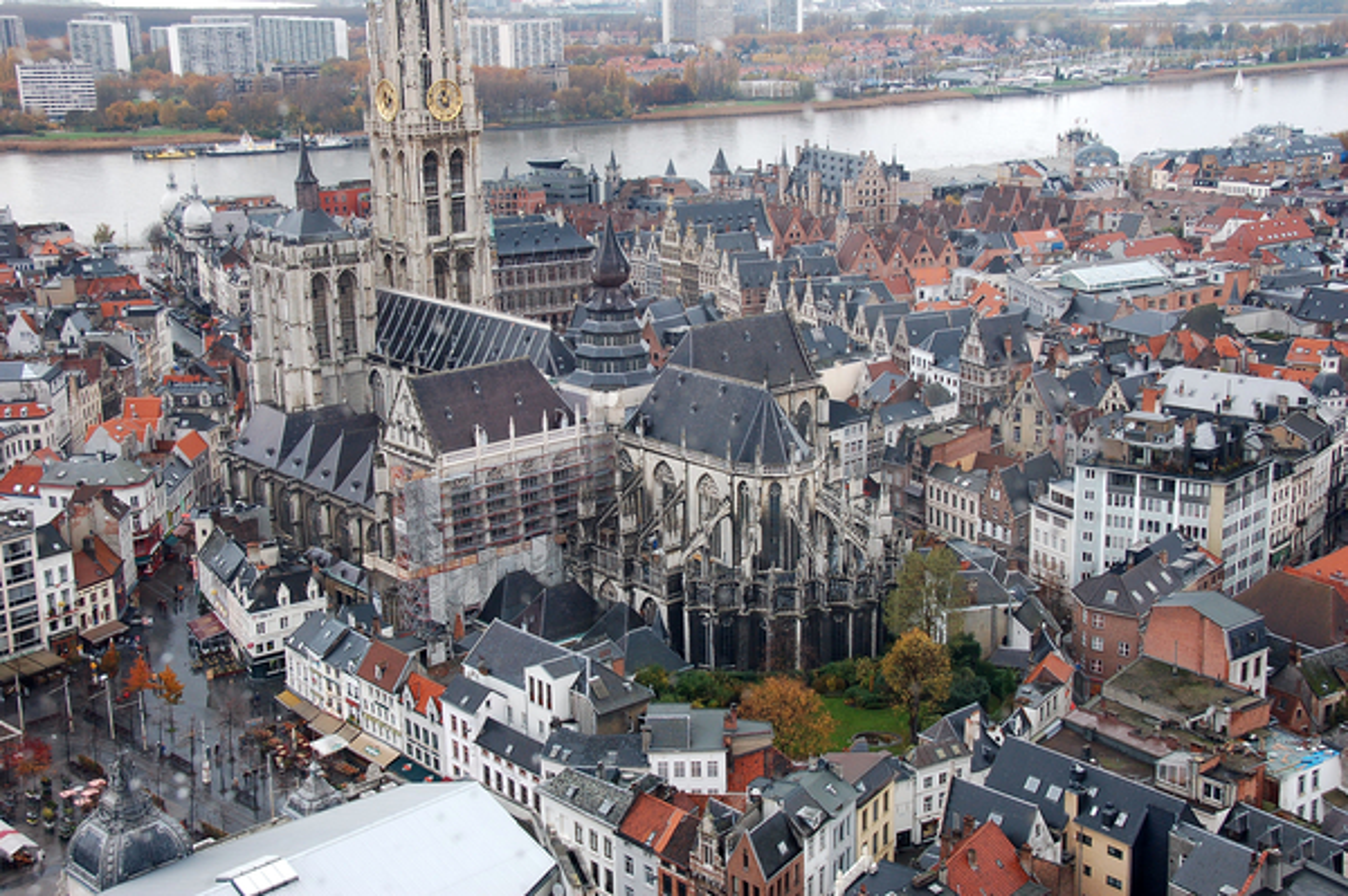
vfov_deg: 28.0
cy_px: 448
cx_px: 674
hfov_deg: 41.1
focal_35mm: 48
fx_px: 1796
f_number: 7.1
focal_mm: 32
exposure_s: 1/40
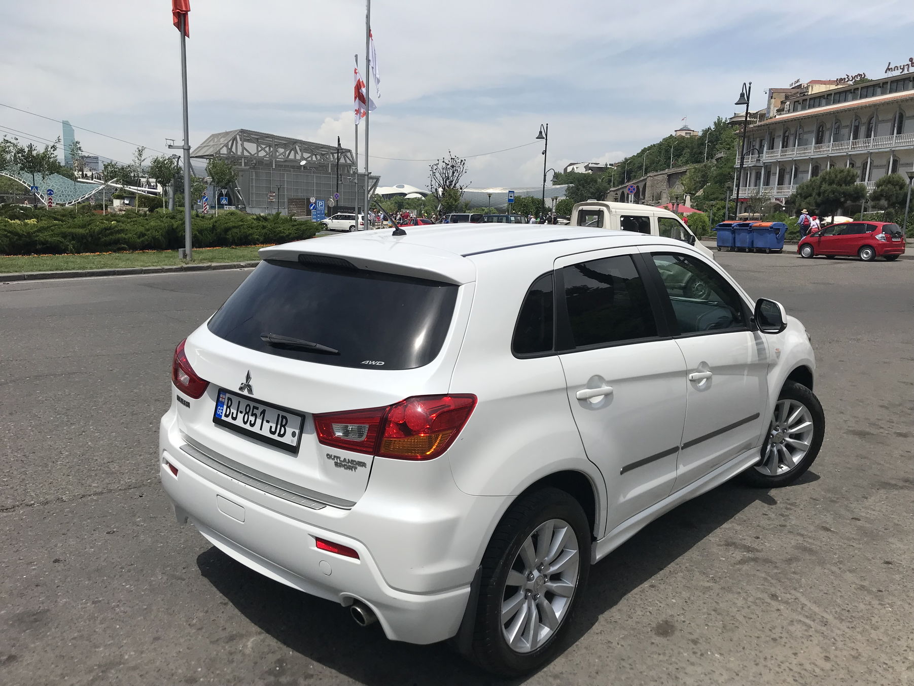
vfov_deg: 49.8
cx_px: 457
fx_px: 739
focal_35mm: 28
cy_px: 343
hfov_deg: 63.4
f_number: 1.8
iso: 20
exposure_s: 1/4167
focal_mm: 3.99
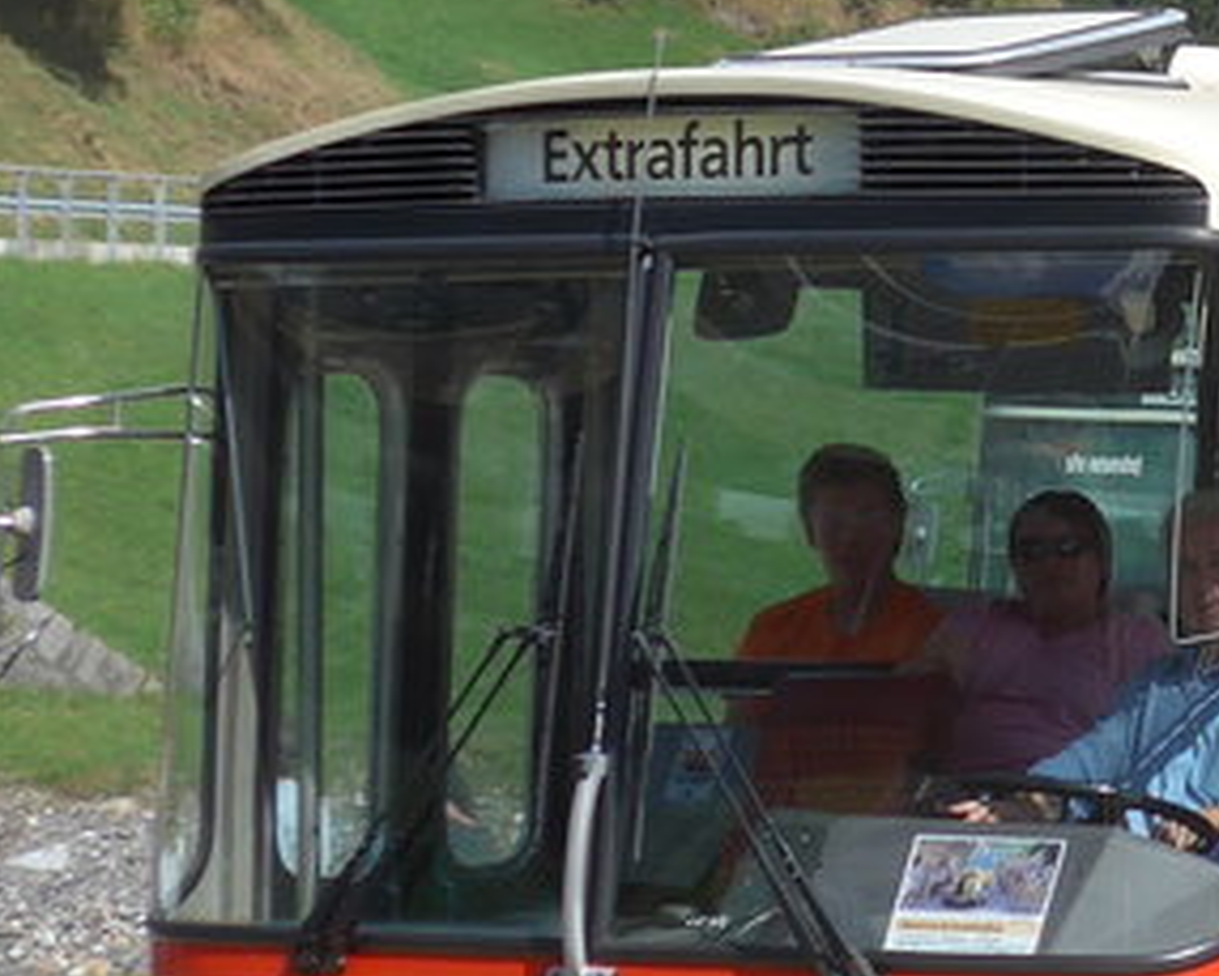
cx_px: 1641
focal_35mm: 225
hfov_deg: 8.4
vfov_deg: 6.9
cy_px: 315
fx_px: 8120
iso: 80
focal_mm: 11.3
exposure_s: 1/1000
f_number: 3.4
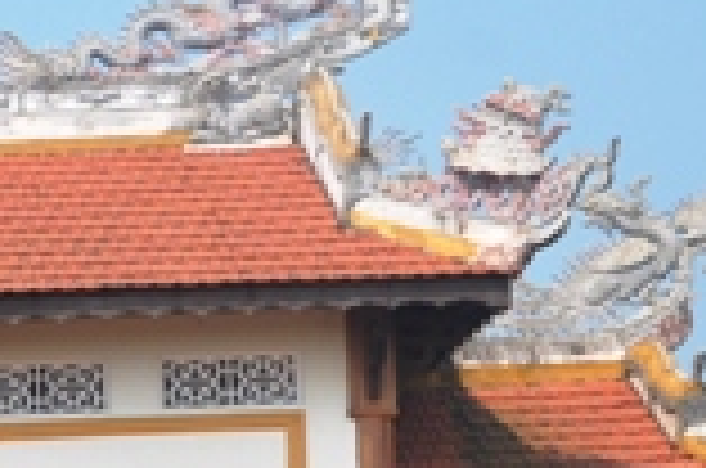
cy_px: 619
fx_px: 3836
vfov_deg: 6.9
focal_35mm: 196
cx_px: -378
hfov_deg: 10.2
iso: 200
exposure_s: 1/320
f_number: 9
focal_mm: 32
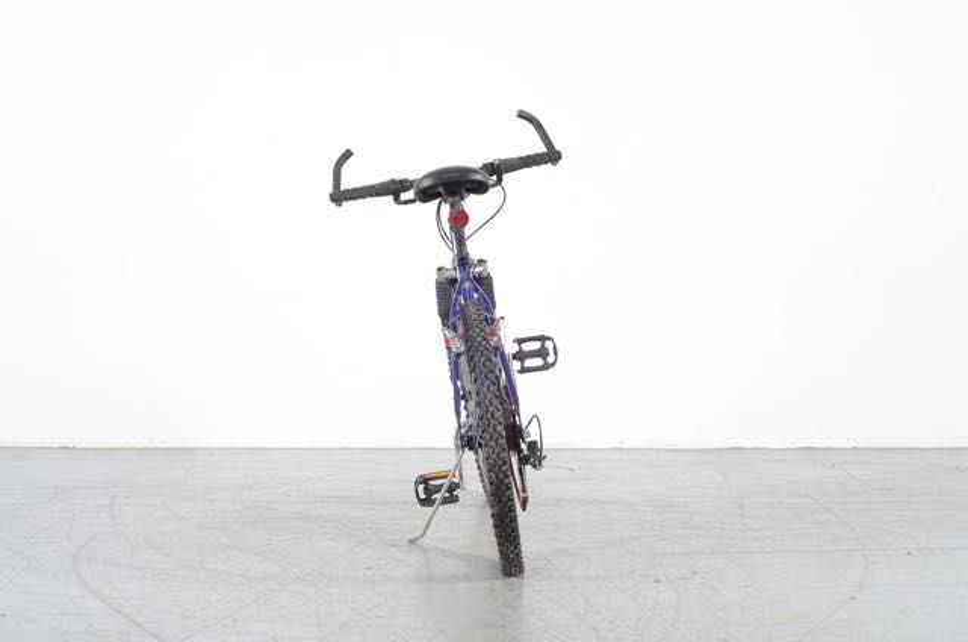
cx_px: 484
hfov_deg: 27.0
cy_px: 321
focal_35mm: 75
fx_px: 2013
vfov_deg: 18.1
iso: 100
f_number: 5
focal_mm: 50
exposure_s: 1/125
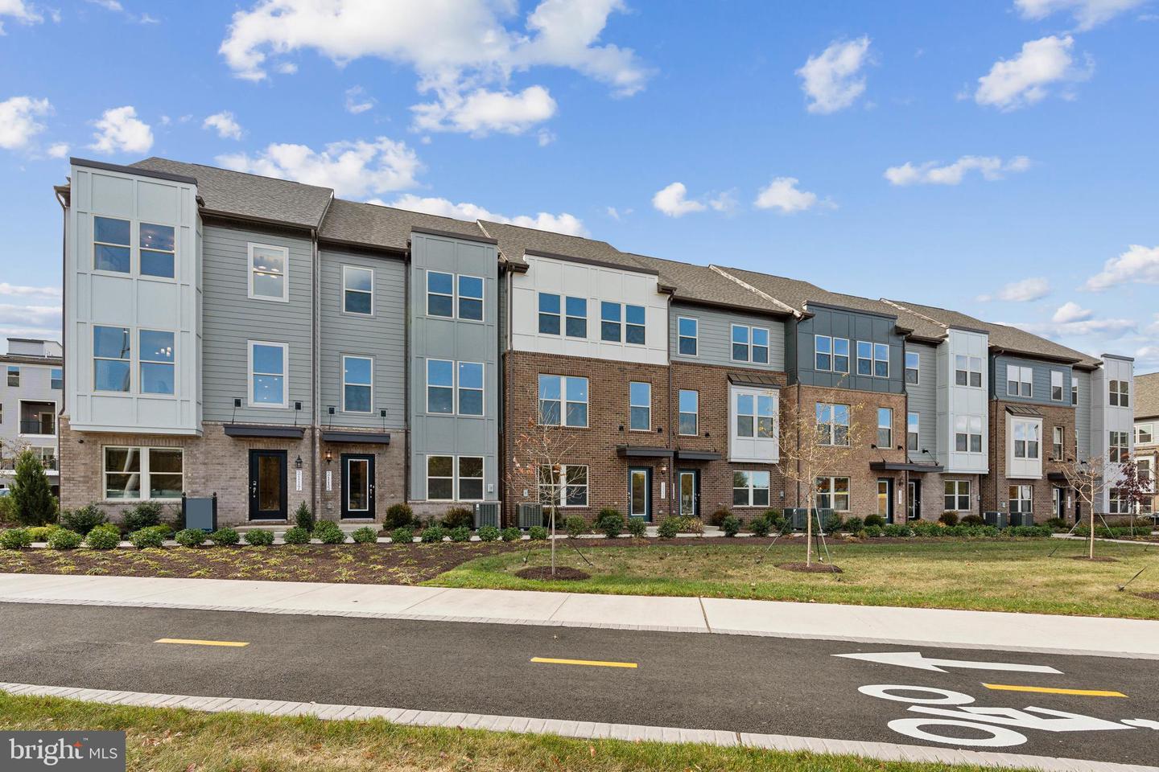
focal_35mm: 16
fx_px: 515
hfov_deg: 96.7
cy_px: 386
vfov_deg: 73.7
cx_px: 580
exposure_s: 1/640
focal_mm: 16
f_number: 8
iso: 400
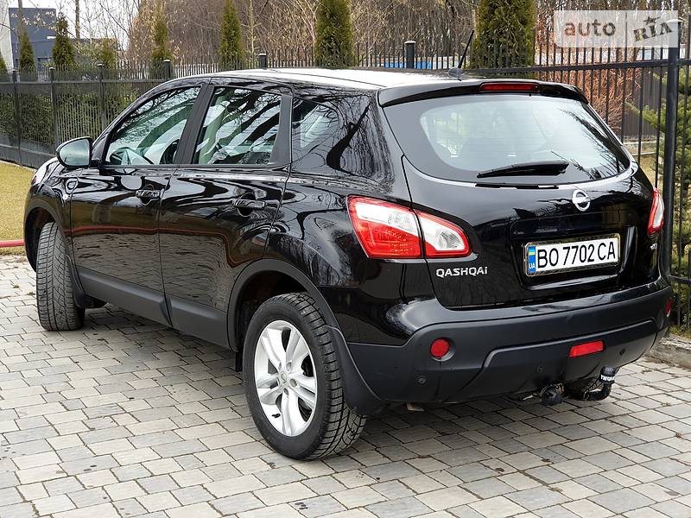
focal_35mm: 52
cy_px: 259
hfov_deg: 36.8
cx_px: 346
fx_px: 1038
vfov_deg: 28.0
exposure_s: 1/120
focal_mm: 6
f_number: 2.4
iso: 50
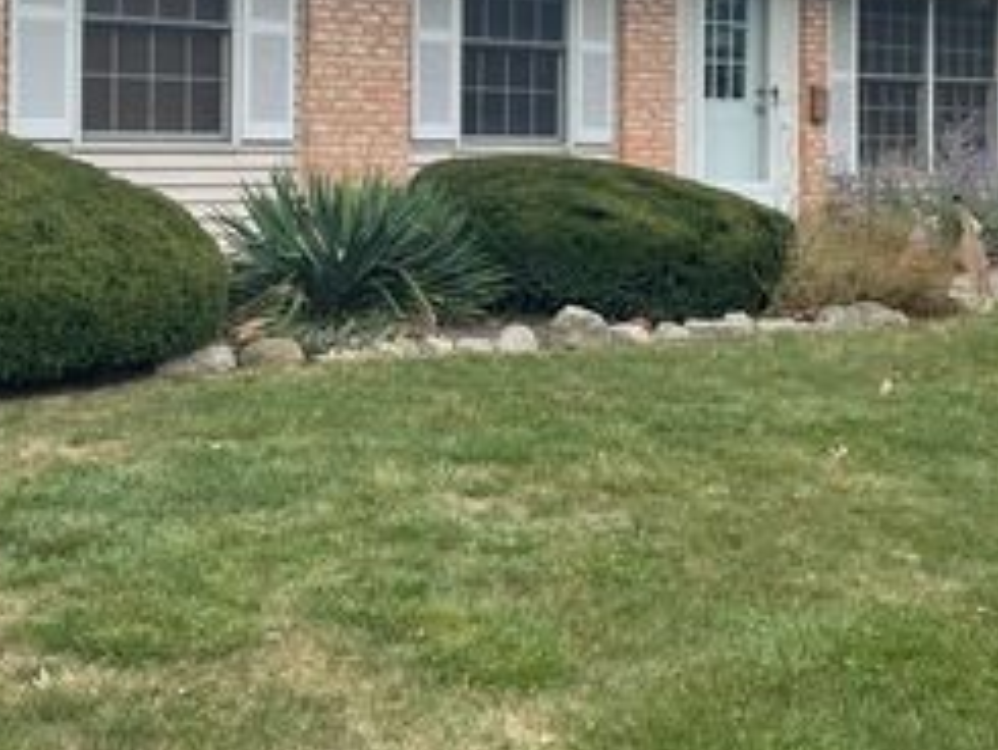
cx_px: 432
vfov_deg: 27.0
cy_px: 149
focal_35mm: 53
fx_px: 1529
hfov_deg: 36.1
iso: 32
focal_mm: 4.2
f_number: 1.6
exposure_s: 1/882
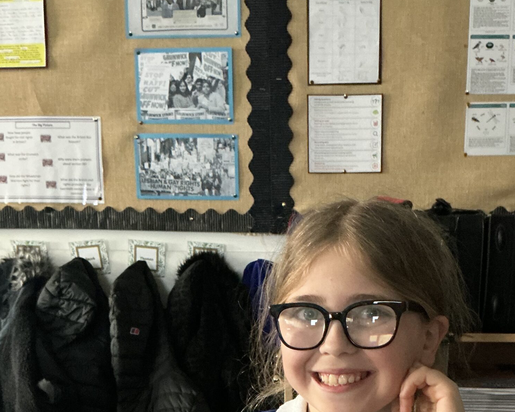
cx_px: 321
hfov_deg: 37.8
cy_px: 396
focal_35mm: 49
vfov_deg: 29.2
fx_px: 747
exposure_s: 1/20
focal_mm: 3
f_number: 1.8
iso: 500
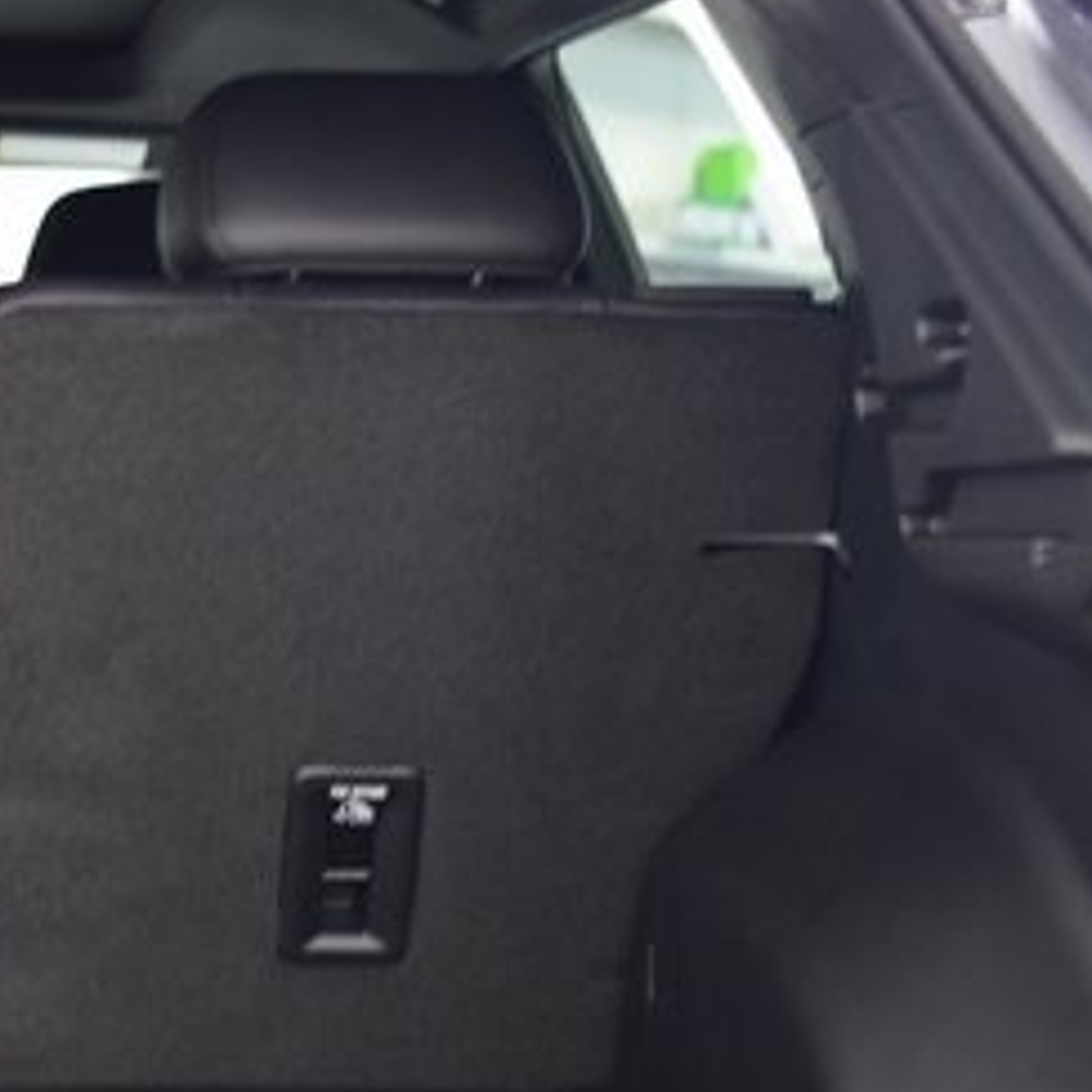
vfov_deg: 16.2
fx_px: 3819
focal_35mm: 107
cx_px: -282
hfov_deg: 15.6
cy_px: 718
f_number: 2.8
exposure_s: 1/15
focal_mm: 32
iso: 1600
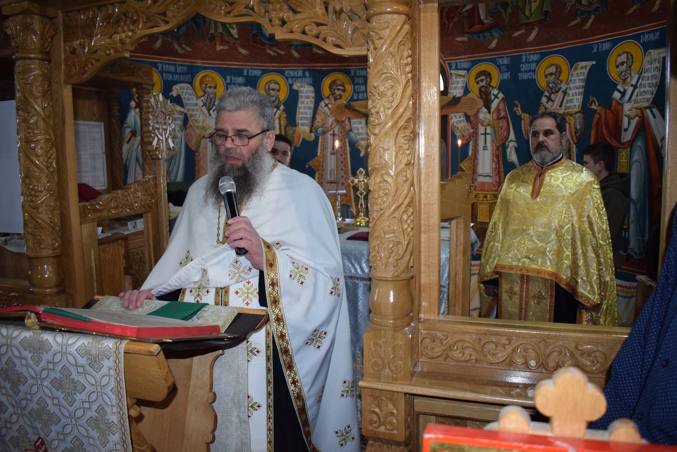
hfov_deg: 67.4
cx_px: 338
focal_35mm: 27
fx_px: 508
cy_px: 226
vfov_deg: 47.9
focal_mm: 18
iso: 1800
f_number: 3.5
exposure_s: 1/60
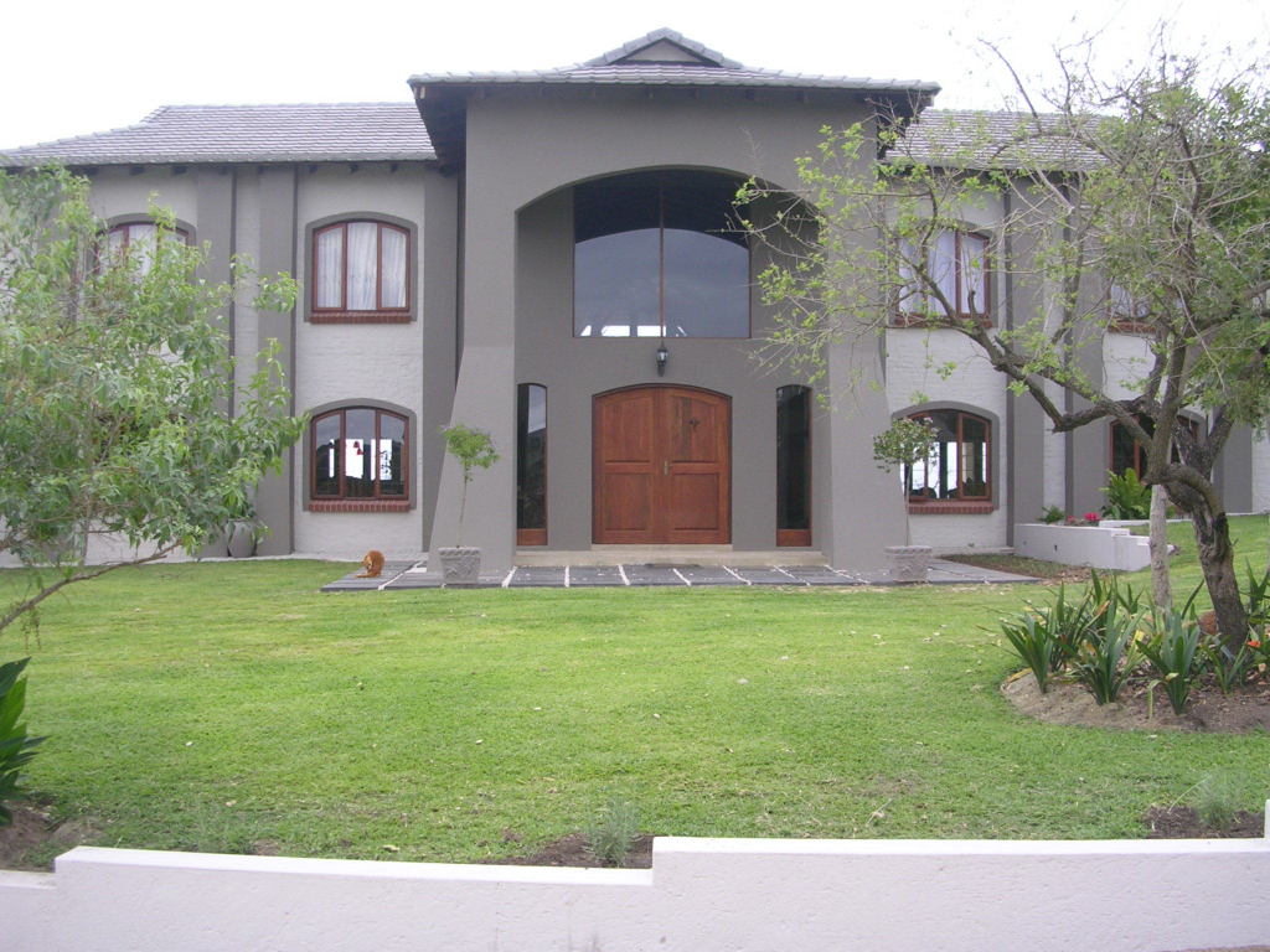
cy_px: 476
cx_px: 635
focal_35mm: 38
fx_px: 1394
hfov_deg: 49.0
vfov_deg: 37.7
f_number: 2.8
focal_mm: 5.8
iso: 50
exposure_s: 1/107
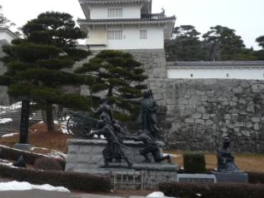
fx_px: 366
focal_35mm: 48
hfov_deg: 39.0
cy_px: 91
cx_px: 80
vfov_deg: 30.3
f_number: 2.8
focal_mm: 4.6
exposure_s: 1/160
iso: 100
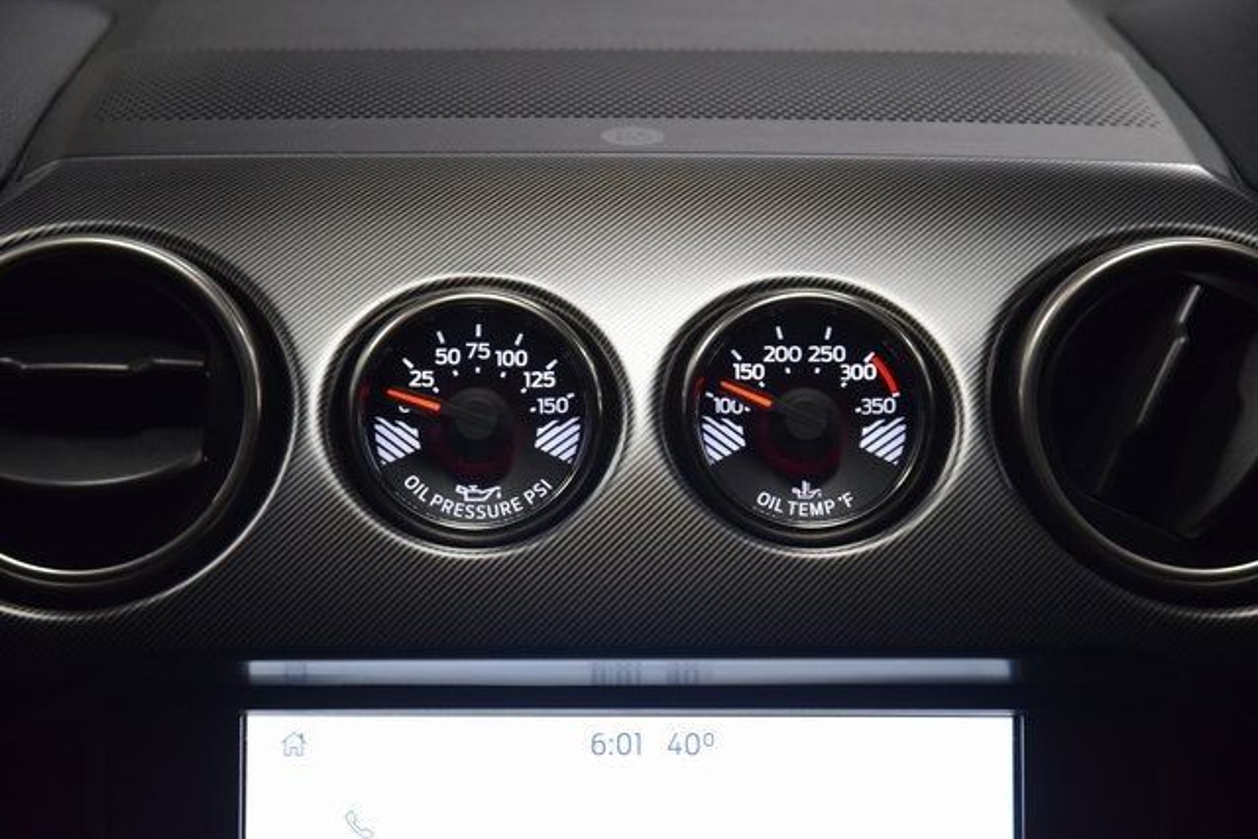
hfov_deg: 19.5
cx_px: 629
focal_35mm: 105
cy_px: 420
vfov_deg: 13.0
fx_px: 3670
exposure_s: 1/125
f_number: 4.5
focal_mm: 70
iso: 1600
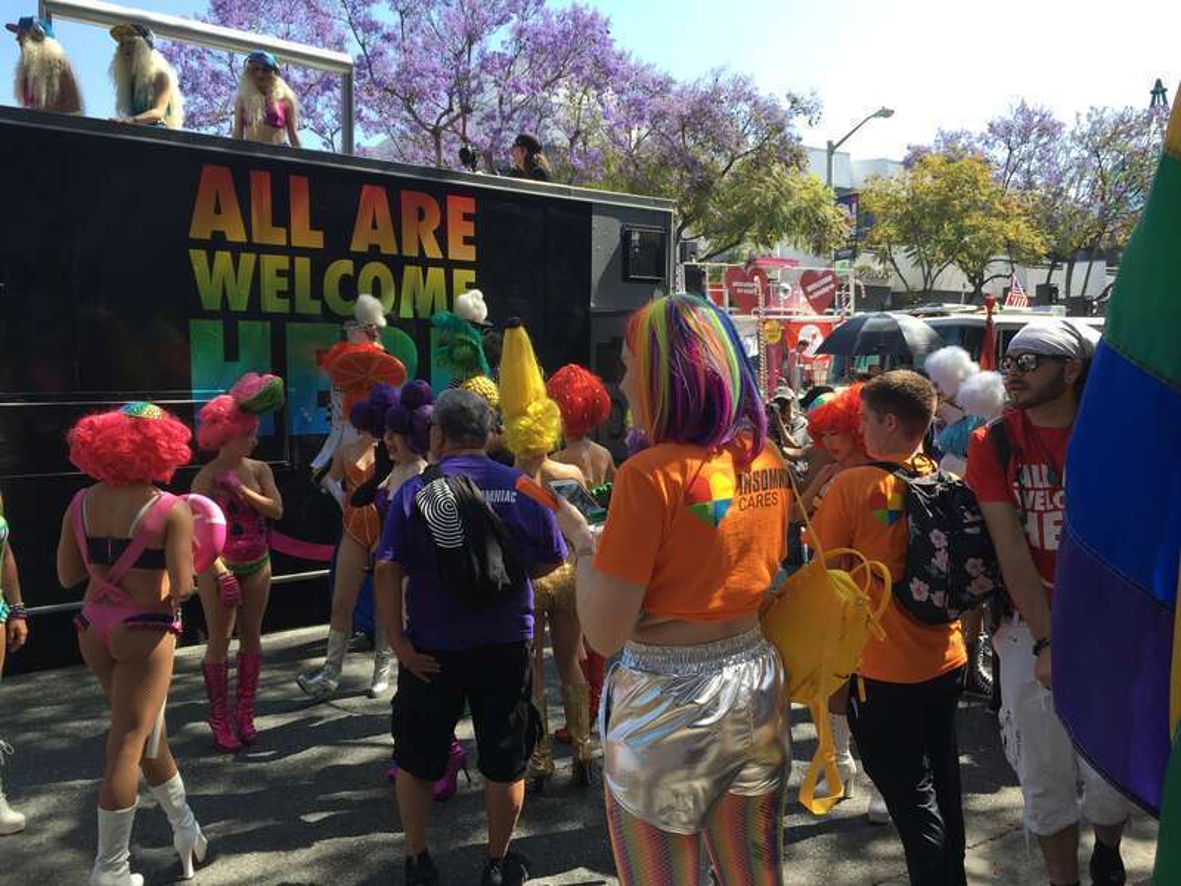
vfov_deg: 48.2
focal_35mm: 29
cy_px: 443
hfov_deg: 61.7
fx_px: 989
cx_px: 590
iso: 25
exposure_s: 1/425
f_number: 2.2
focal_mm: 4.15
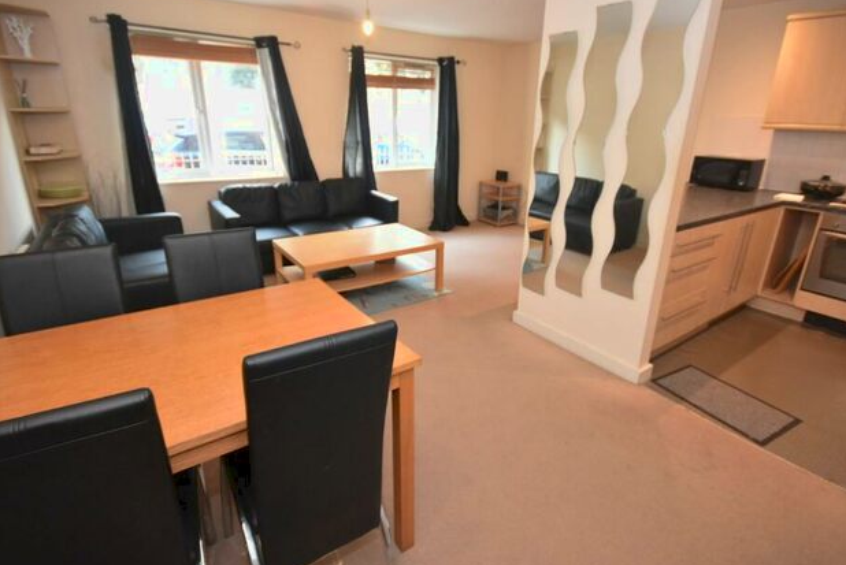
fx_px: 400
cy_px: 259
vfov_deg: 70.4
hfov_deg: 93.2
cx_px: 433
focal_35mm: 17
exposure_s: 1/60
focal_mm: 10
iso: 1100
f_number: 4
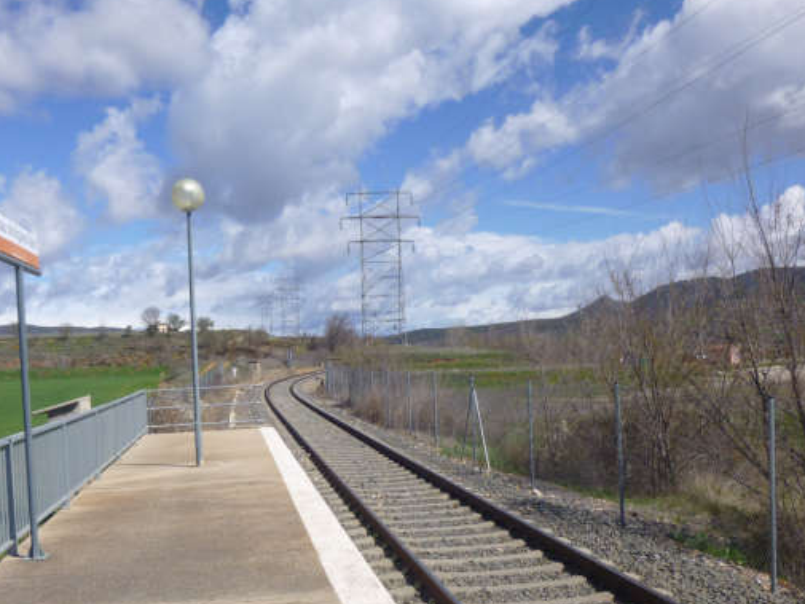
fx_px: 884
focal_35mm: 38
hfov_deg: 48.7
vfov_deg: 37.5
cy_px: 384
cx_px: 325
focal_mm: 4.5
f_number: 9
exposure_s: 1/200
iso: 100
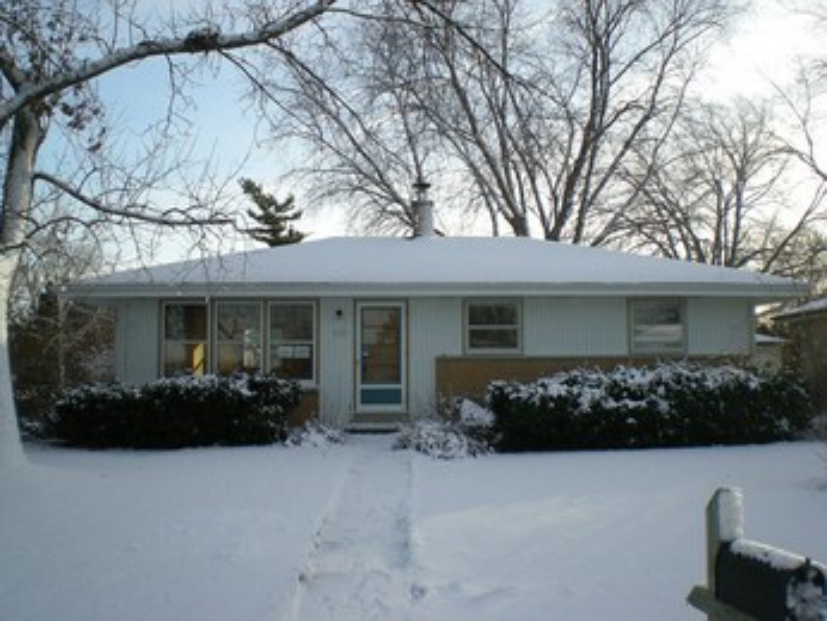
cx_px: 414
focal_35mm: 38
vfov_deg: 37.8
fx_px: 908
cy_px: 310
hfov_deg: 48.9
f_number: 4.6
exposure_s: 1/338
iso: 77
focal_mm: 6.3
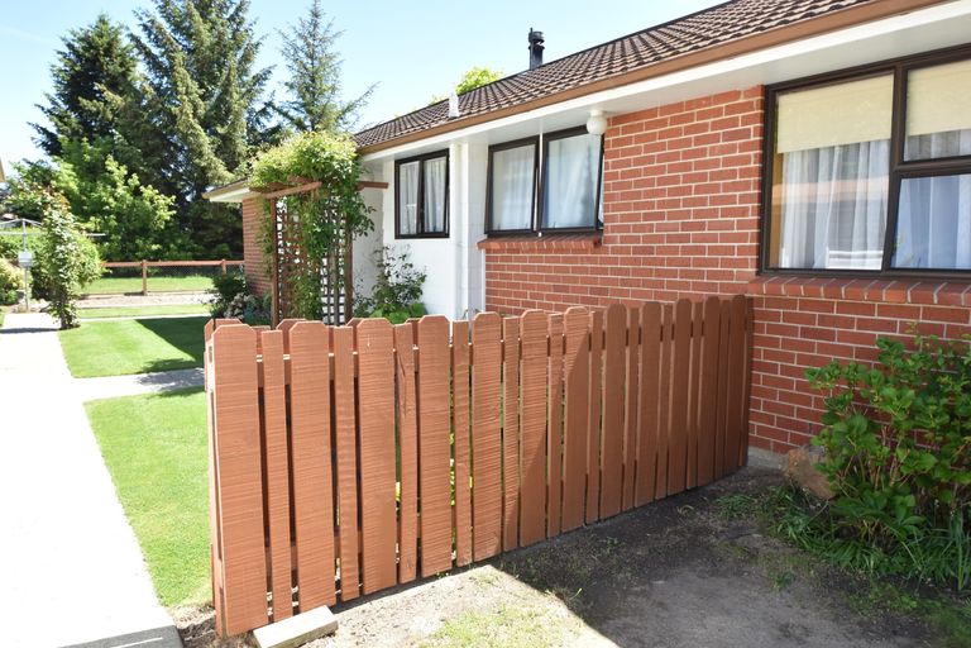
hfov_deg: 73.7
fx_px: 647
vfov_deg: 53.1
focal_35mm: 24
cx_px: 486
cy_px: 324
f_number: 8
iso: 280
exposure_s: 1/250
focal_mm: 16
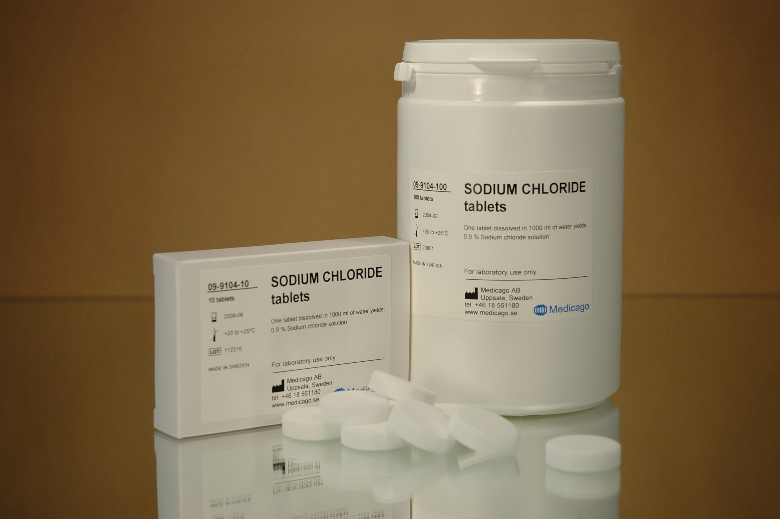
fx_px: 1786
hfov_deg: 24.6
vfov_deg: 16.5
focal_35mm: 82
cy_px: 260
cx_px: 390
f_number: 4.5
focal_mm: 55
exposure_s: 1/125
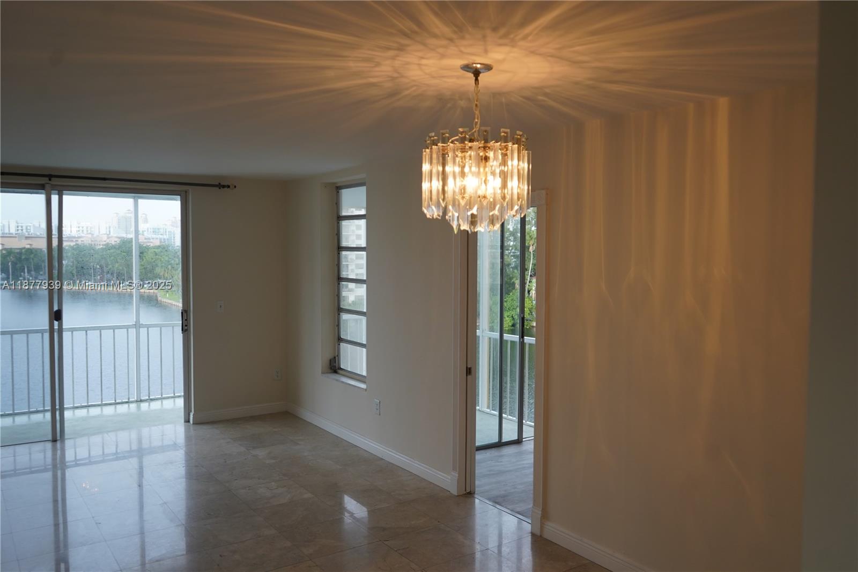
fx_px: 691
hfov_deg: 63.7
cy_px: 286
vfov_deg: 44.9
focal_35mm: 29
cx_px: 429
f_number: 4
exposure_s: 1/160
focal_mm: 29
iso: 500
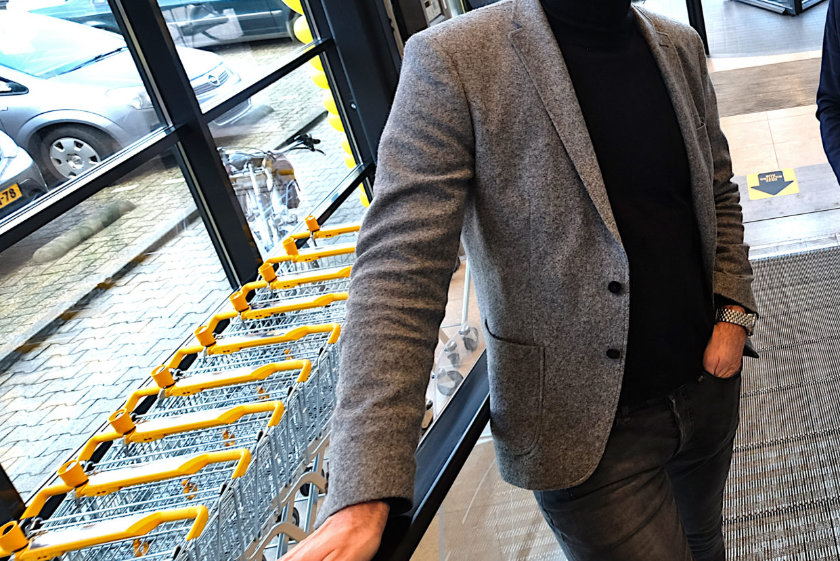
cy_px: 135
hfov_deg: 46.8
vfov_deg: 38.9
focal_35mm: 33
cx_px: 856
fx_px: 770
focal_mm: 10.5
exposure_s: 1/60
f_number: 4
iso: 250
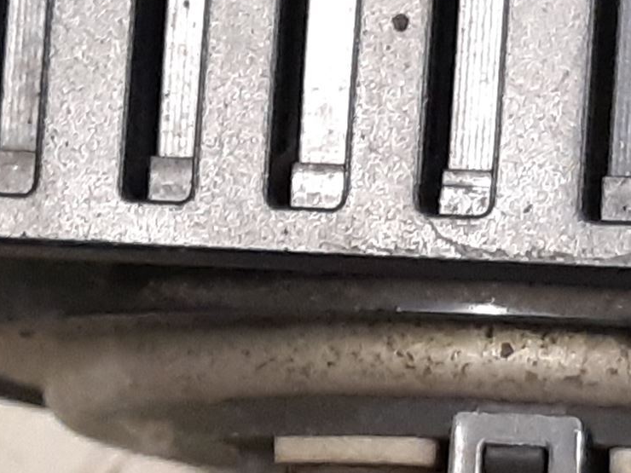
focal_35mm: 72
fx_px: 1312
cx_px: 318
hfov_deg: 27.0
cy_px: 614
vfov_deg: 18.9
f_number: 1.7
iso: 320
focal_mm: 3.93
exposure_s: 1/50
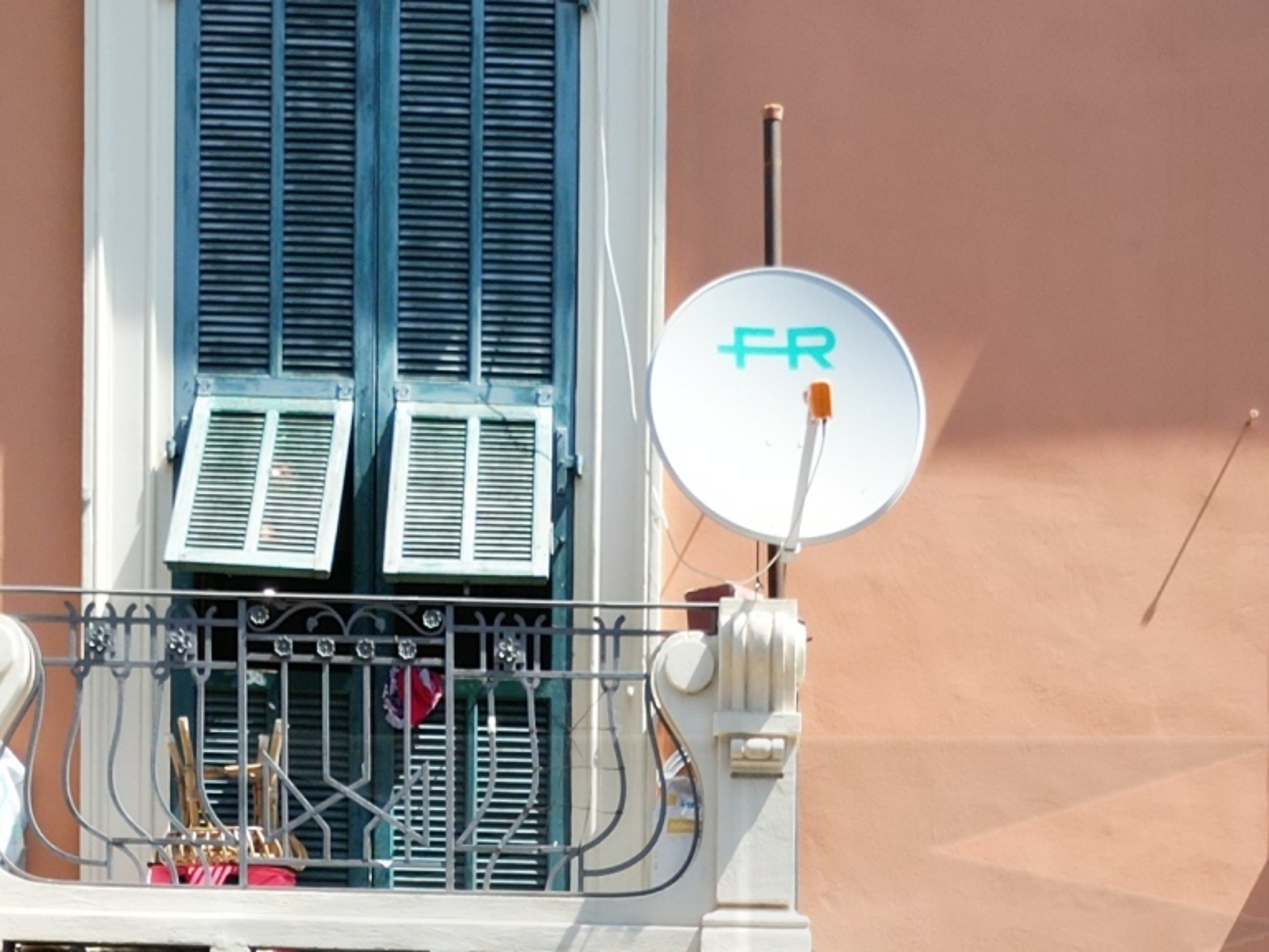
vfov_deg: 16.5
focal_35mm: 80
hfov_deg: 24.4
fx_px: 2933
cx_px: 765
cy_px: 1506
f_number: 1.7
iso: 200
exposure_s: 1/1250
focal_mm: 6.72
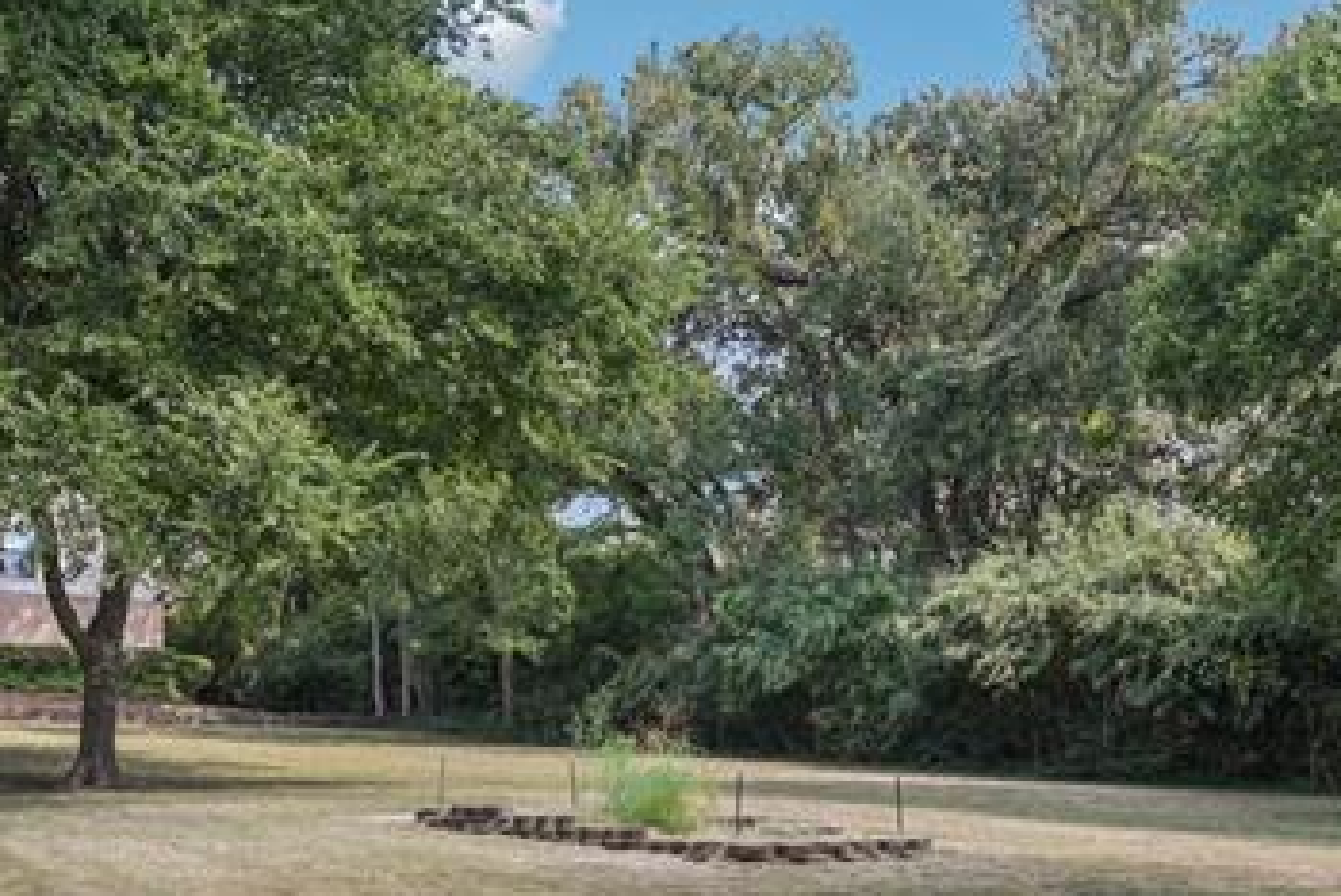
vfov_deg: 30.4
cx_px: 759
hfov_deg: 45.4
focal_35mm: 43
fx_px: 1600
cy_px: 737
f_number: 8
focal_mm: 23.5
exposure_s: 1/320
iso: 400
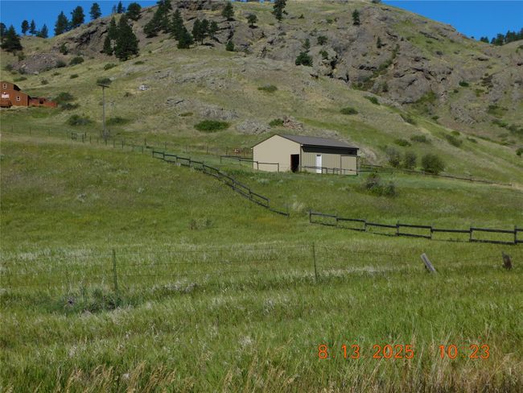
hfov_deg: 42.1
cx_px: 262
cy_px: 196
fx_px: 680
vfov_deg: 32.2
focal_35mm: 45
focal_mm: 8
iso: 125
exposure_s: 1/500
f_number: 7.4
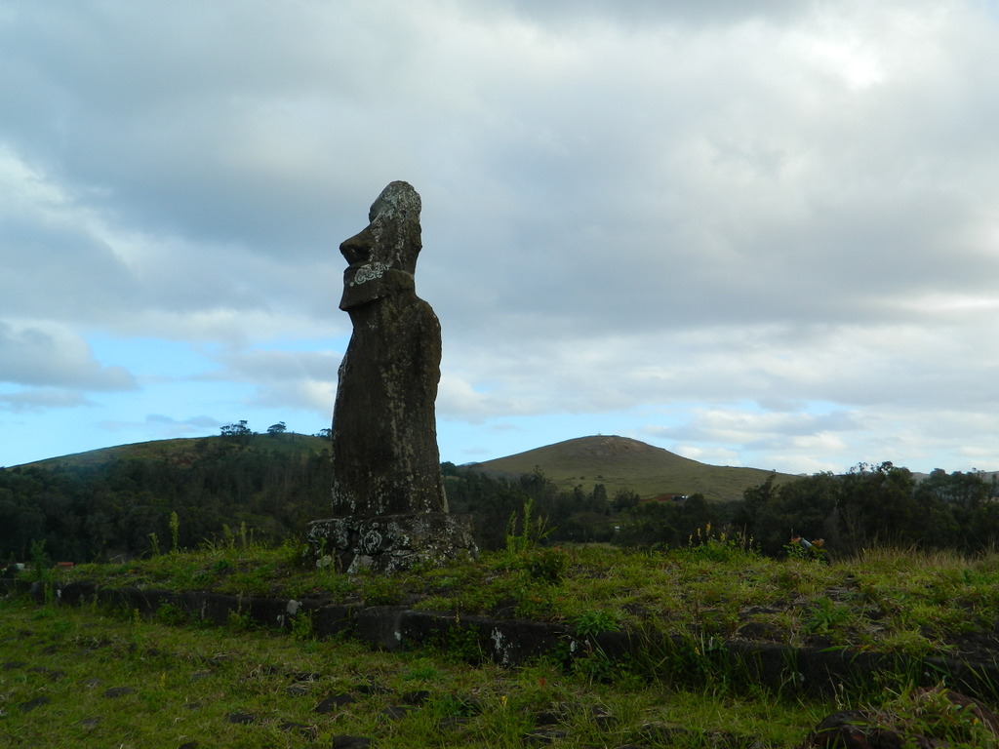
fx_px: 1010
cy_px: 374
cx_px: 500
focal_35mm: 35
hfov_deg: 52.6
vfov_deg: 40.7
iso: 80
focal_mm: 6.2
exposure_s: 1/400
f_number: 3.3
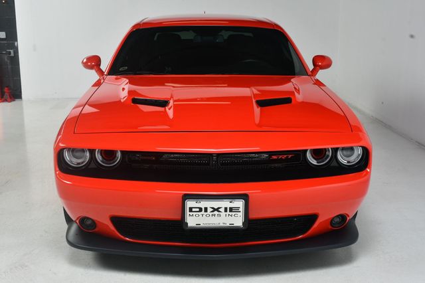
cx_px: 212
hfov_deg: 41.1
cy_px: 142
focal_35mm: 48
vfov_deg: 28.0
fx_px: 566
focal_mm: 32
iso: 100
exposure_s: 1/160
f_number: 13
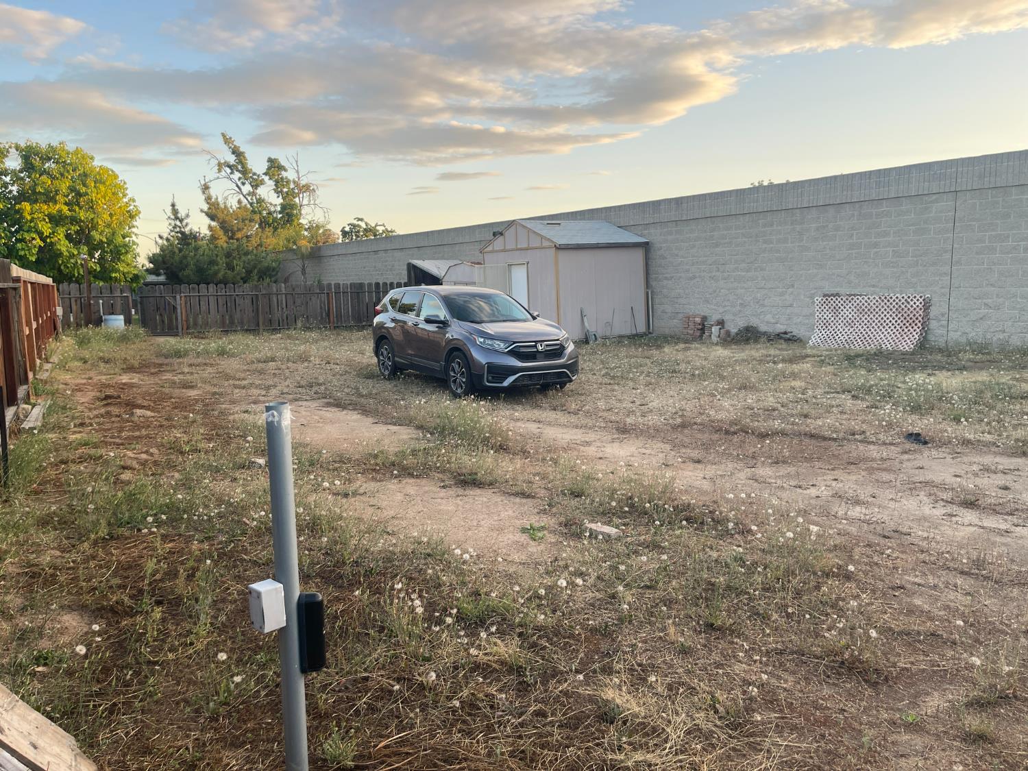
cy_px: 386
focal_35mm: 25
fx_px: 742
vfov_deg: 54.9
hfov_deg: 69.4
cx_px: 514
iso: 32
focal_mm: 5.1
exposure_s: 1/200
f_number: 1.6
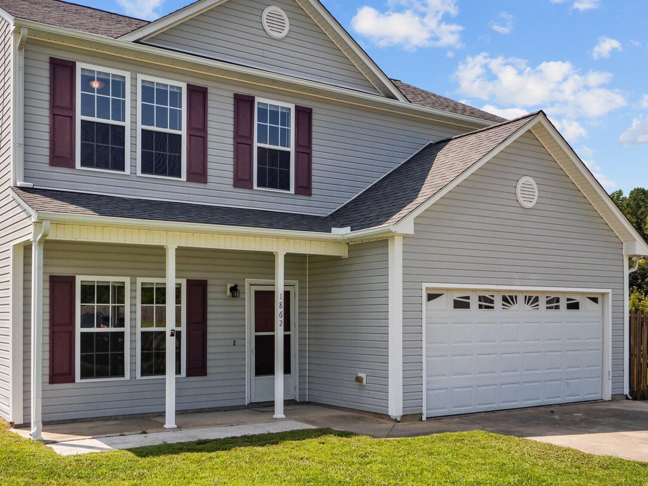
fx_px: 711
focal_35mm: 38
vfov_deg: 37.7
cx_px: 303
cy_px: 215
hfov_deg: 48.9
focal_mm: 14
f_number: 5.6
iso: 400
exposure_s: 1/2000
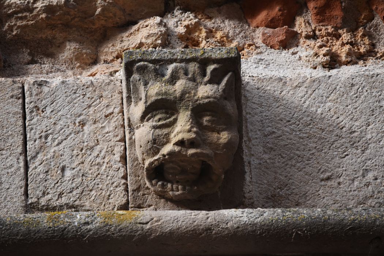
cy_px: 128
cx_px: 192
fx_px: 3200
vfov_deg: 4.6
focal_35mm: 300
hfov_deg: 6.9
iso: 800
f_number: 5.6
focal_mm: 200
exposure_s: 1/800
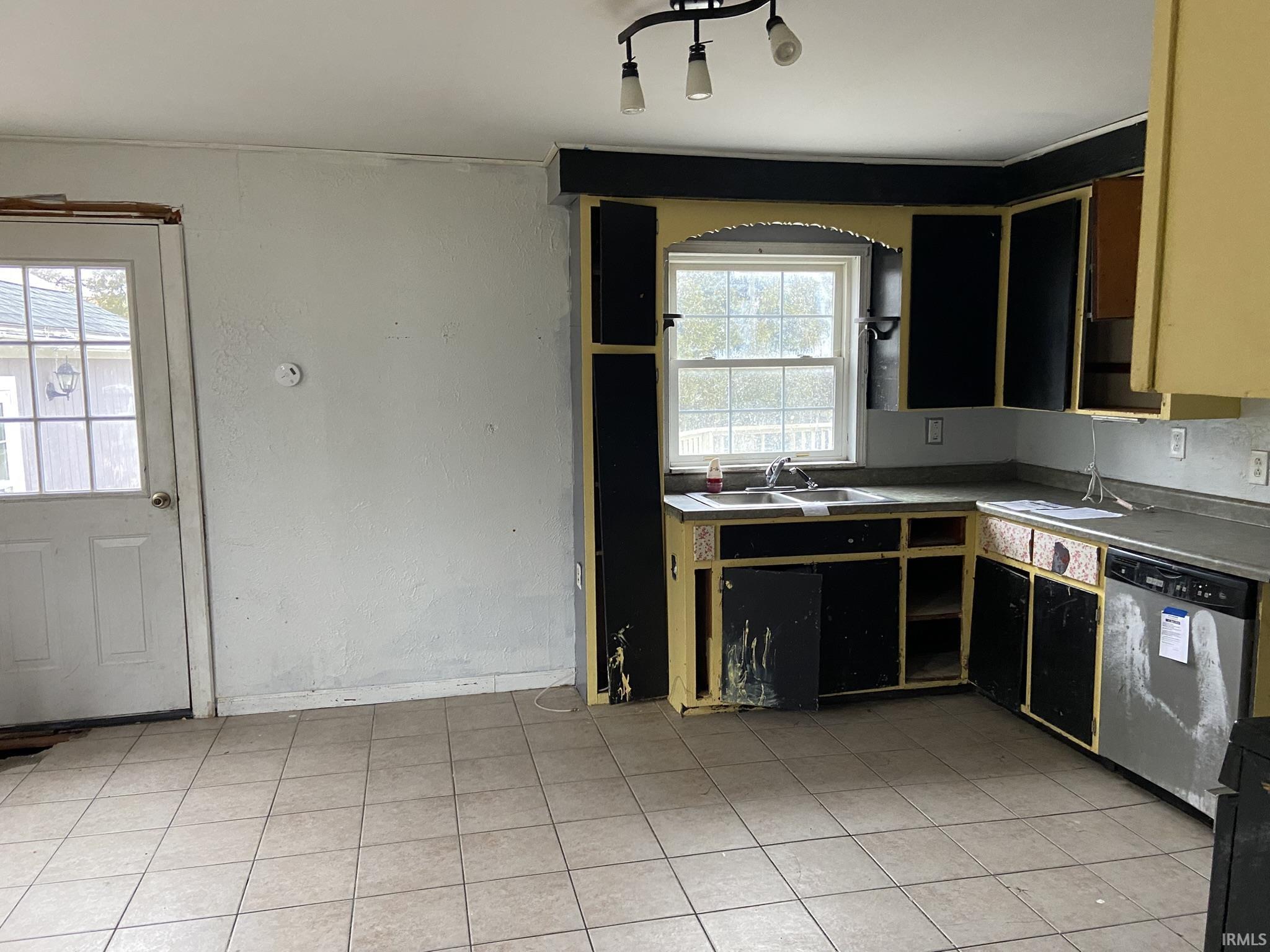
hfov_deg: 67.3
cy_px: 476
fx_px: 954
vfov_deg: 53.1
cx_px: 635
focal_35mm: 26
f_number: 1.8
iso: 320
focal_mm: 4.25
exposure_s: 1/60
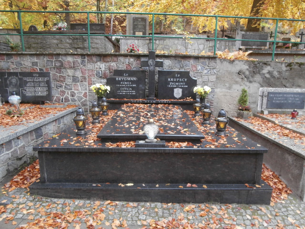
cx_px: 152
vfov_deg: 56.8
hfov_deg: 71.6
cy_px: 114
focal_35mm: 24
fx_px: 211
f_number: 3
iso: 200
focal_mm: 4.2
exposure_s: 1/20
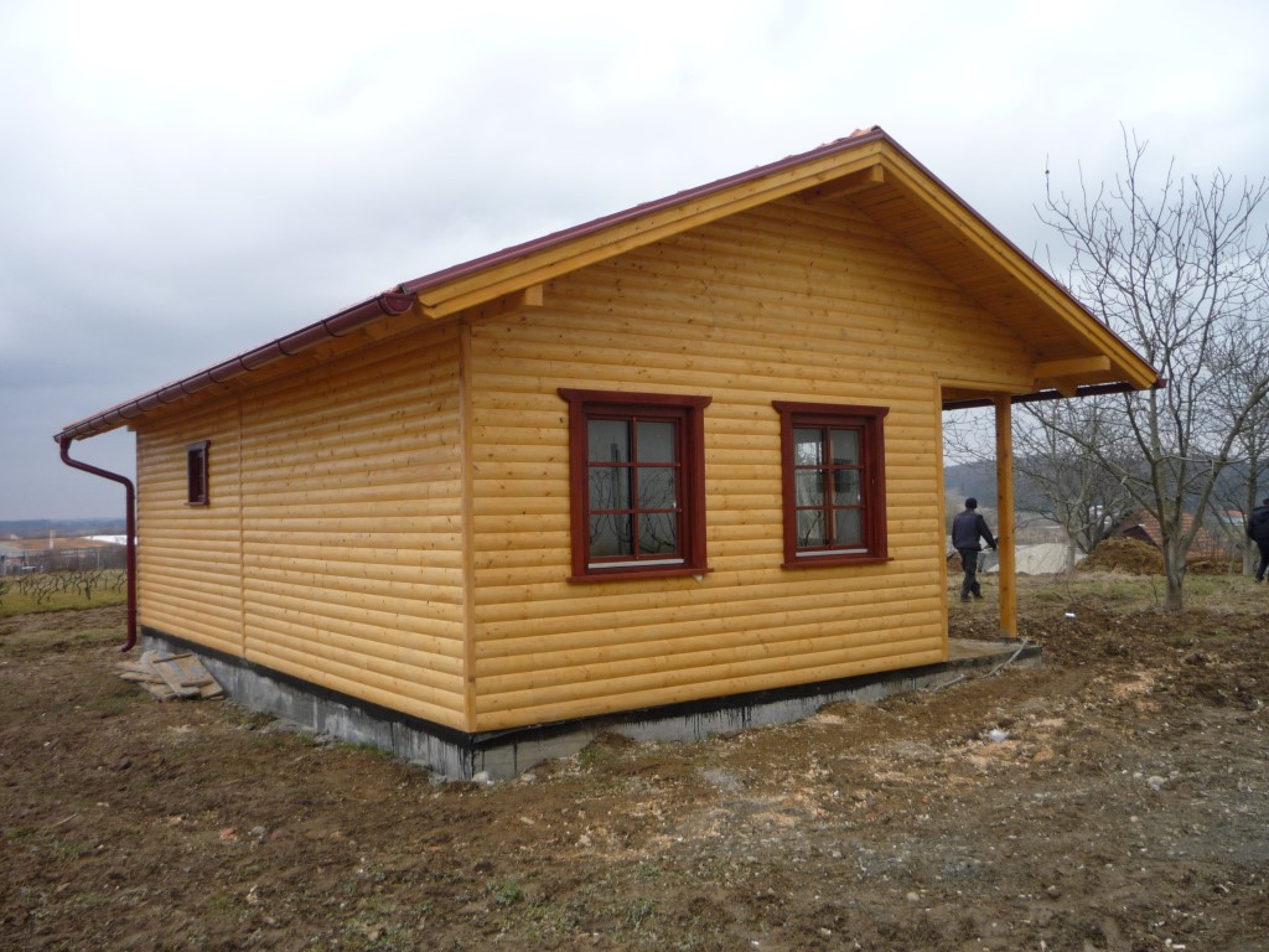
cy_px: 476
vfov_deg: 46.8
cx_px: 634
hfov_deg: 60.0
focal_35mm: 30
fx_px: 1100
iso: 100
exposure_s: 1/160
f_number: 4
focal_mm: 5.2
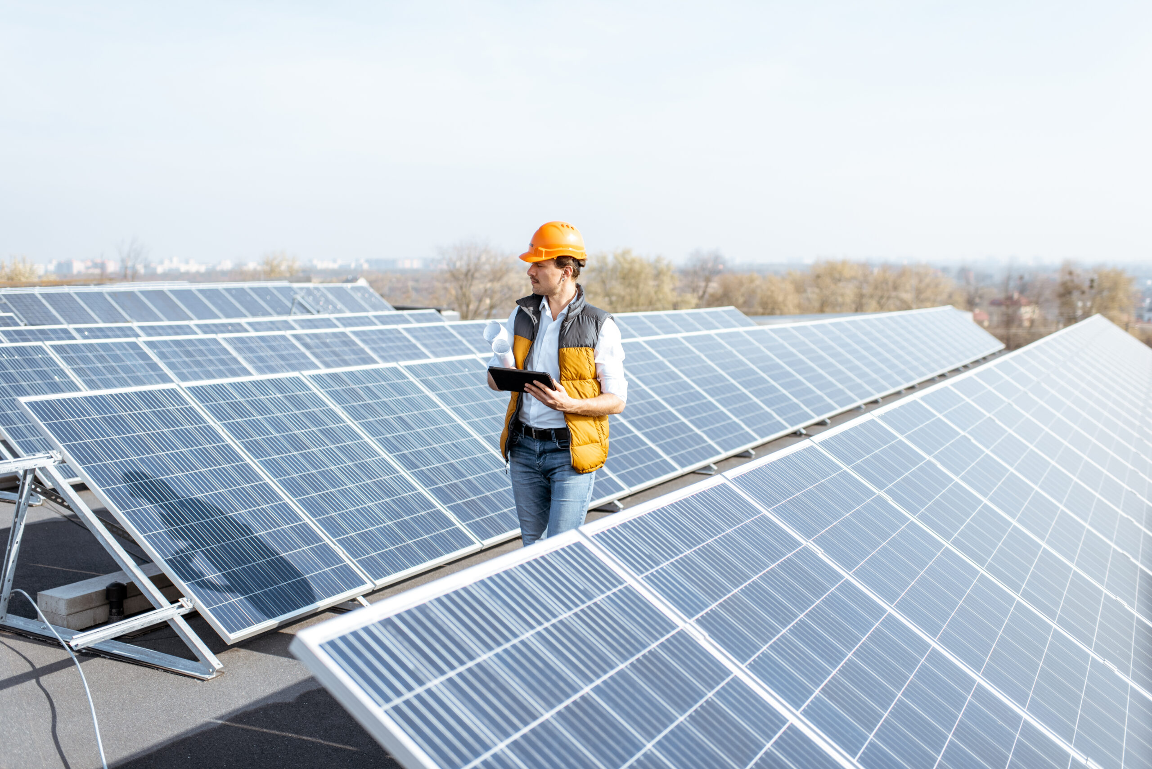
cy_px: 384
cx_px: 576
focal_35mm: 35
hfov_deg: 54.4
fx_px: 1120
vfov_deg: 37.9
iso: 200
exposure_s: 1/2500
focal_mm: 35
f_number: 2.2
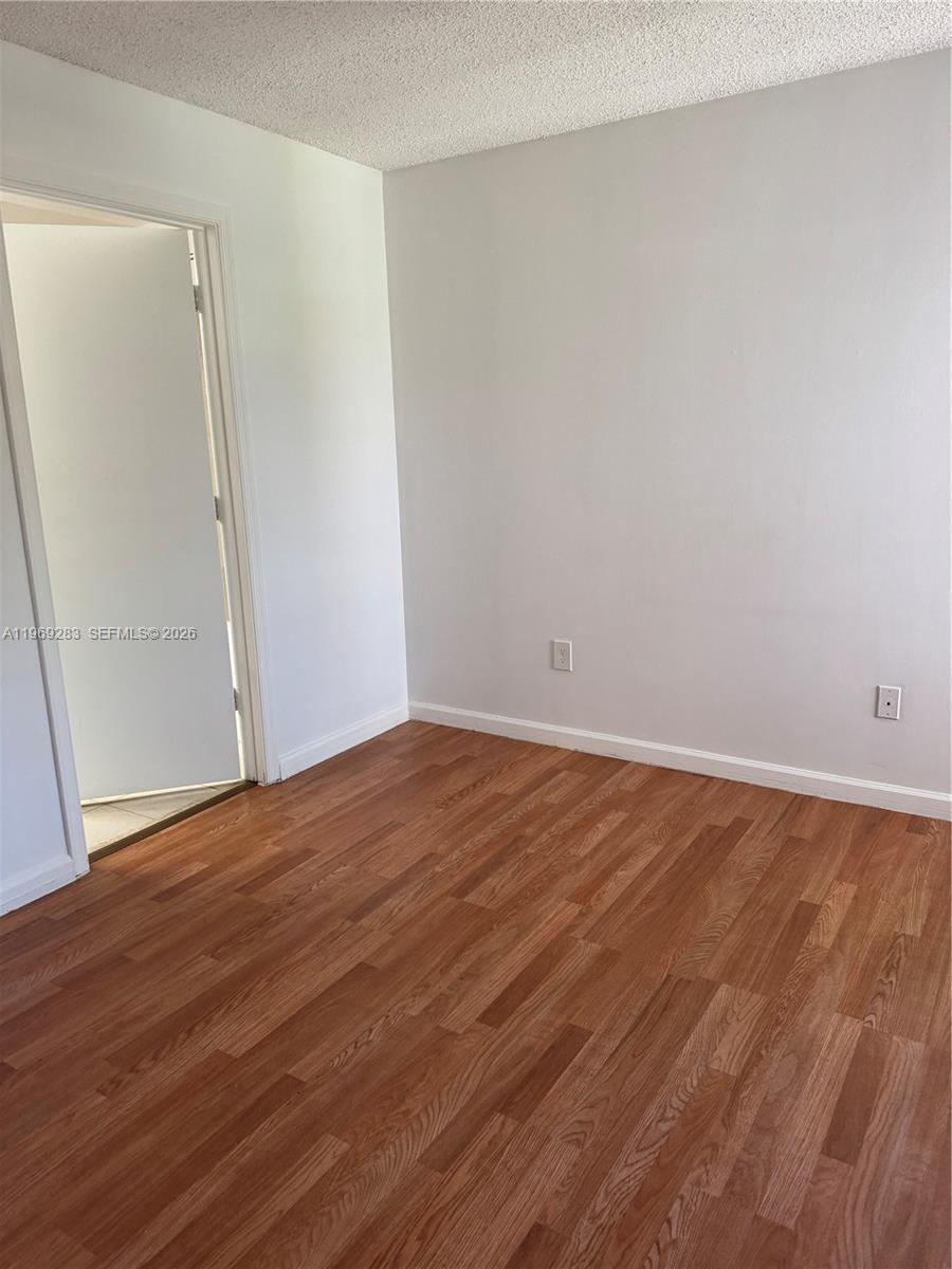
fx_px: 880
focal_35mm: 24
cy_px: 634
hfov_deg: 56.8
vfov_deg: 71.6
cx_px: 476
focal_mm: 6.76
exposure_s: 1/118
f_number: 1.78
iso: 200
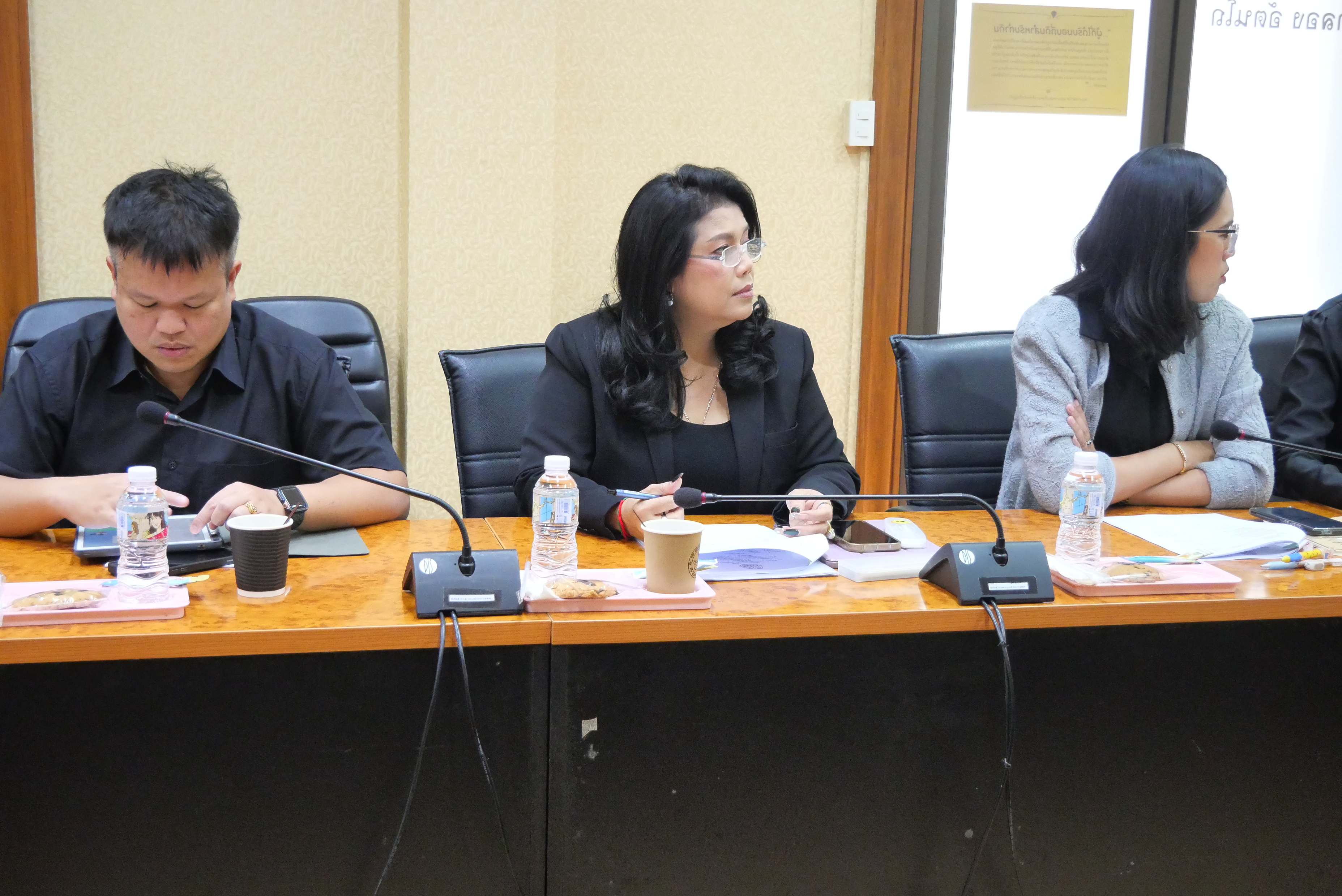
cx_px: 671
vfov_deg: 29.9
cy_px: 448
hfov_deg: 43.6
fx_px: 1678
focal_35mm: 45
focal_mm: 22
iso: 3200
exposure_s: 1/30
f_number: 4.2
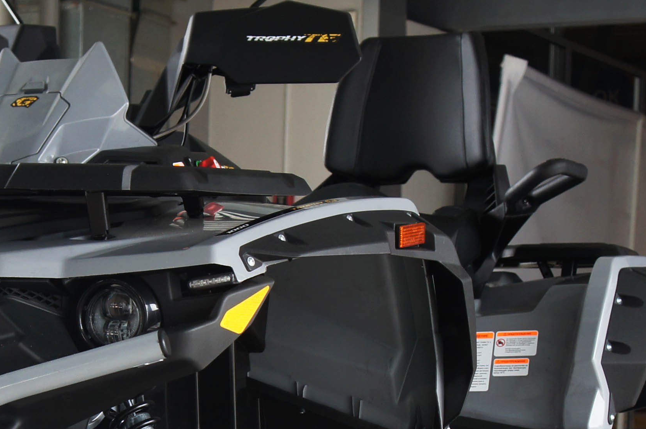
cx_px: 154
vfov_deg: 11.3
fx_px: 2141
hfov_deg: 17.1
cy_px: 412
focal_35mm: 119
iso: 200
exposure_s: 1/60
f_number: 4
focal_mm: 27
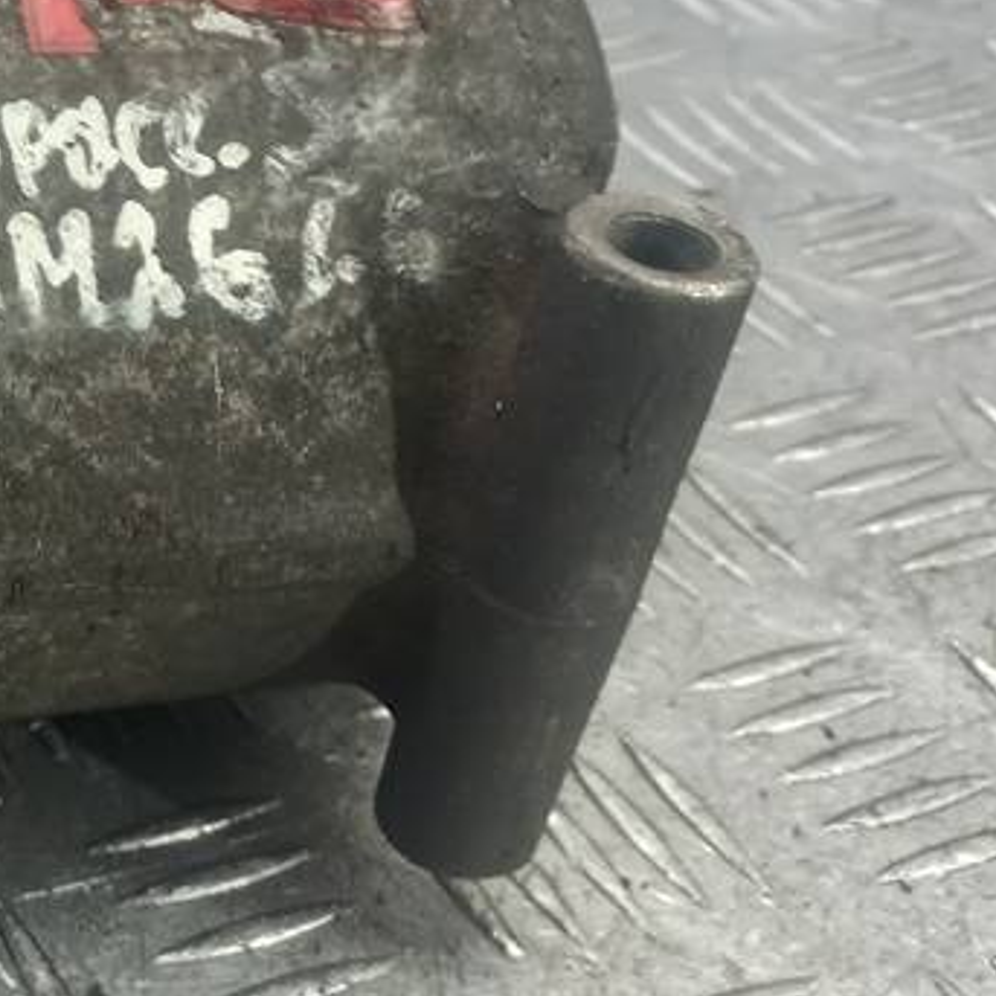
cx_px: -250
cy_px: 351
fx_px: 2148
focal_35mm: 66
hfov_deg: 23.5
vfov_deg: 26.0
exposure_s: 1/50
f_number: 1.8
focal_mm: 4.6
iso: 100
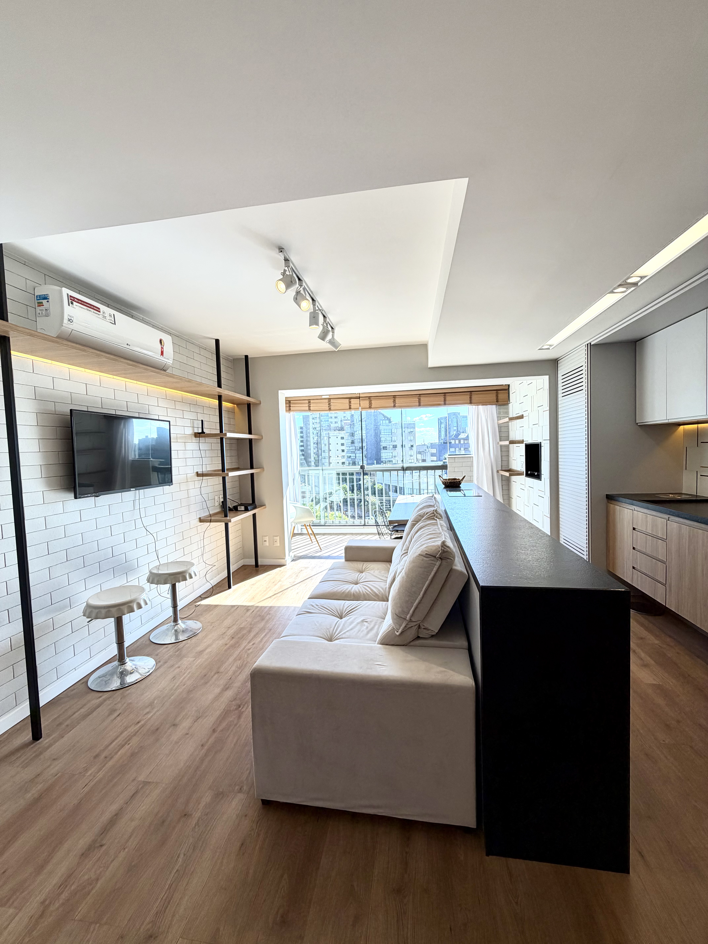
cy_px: 472
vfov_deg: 102.1
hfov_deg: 85.7
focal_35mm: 14
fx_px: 382
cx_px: 354
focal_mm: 2.22
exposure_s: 1/183
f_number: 2.2
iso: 40
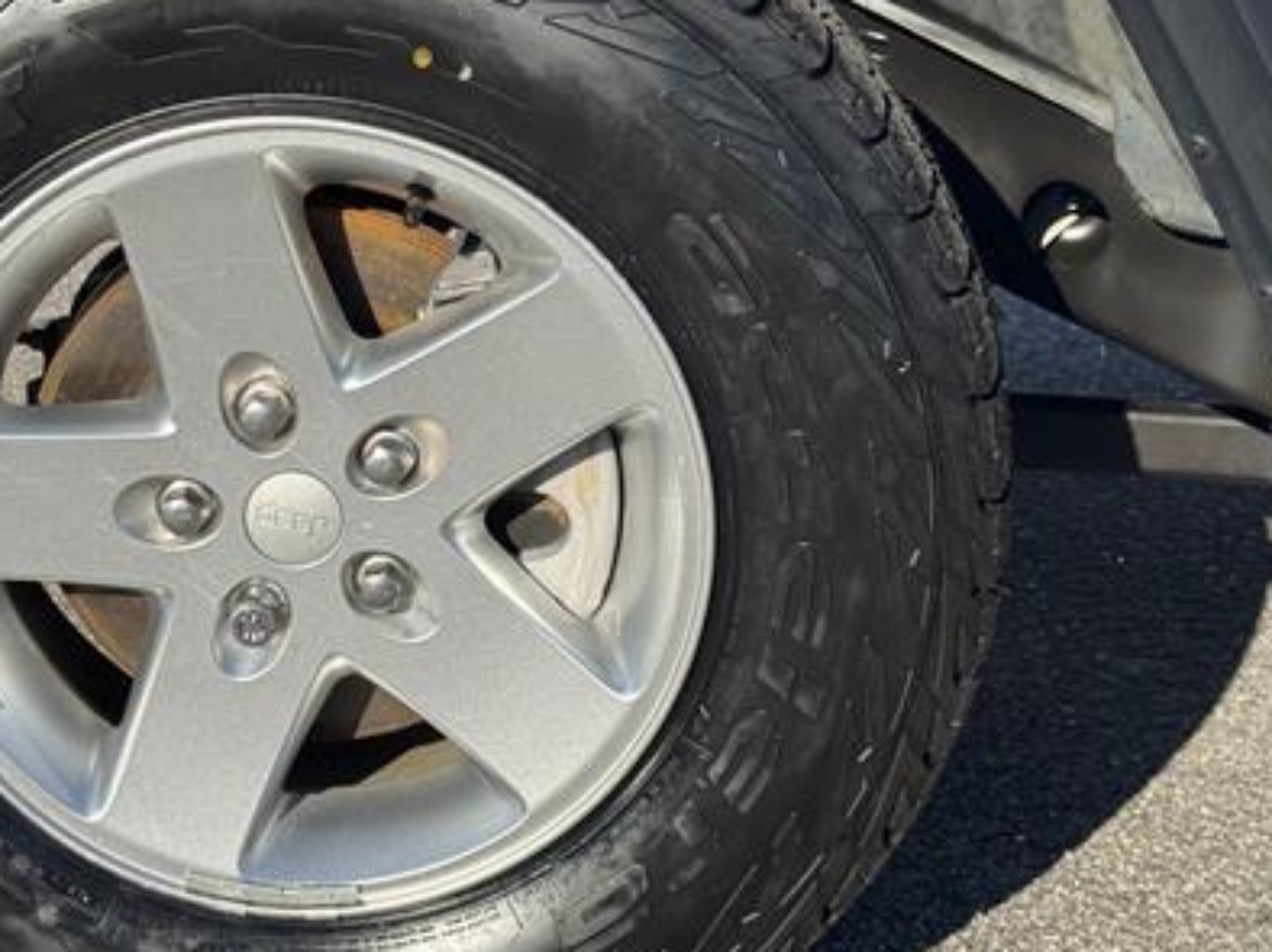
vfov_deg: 18.9
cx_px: 326
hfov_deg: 24.8
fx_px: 2864
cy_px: 507
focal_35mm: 78
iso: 64
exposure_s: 1/4049
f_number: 1.78
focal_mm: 6.76
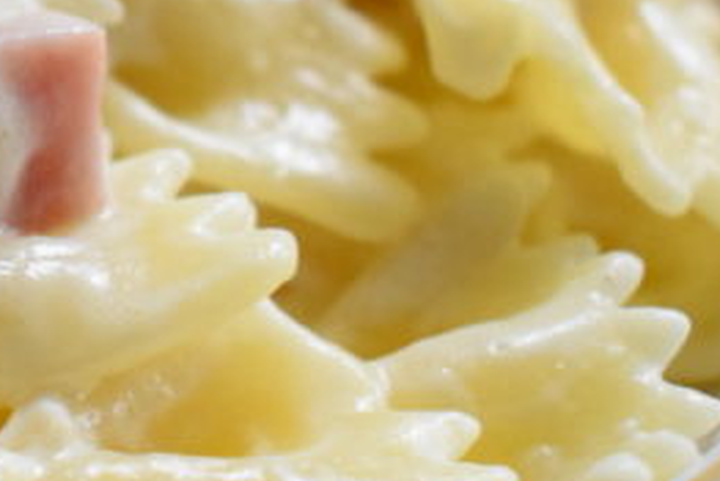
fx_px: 3401
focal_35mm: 170
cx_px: -261
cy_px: 142
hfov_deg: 11.7
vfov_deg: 8.1
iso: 2200
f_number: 4.2
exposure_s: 1/125
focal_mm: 29
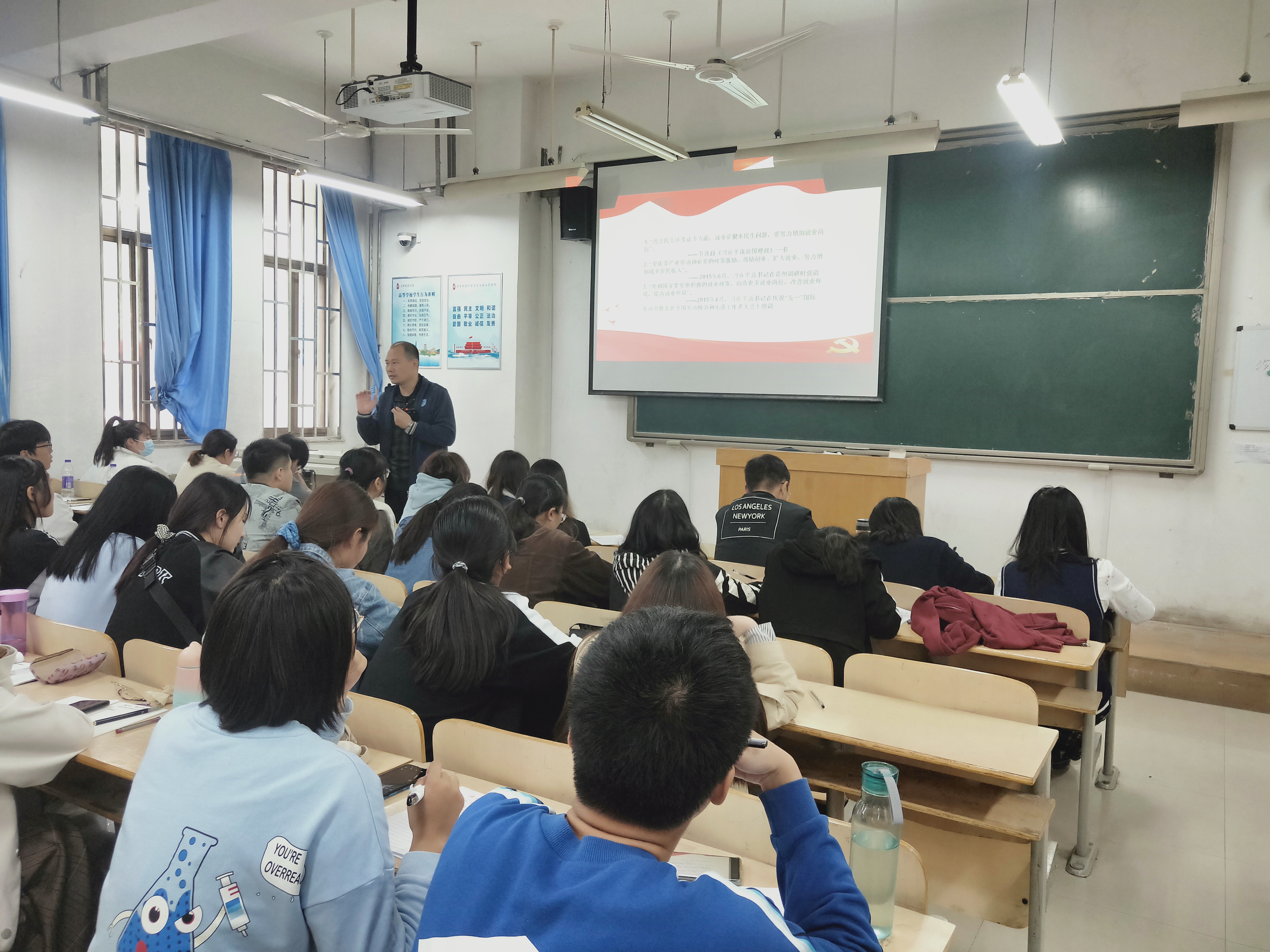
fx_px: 917
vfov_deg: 54.9
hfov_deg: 69.4
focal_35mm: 25
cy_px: 476
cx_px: 635
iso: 275
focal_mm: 4.28
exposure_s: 1/33
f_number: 1.7
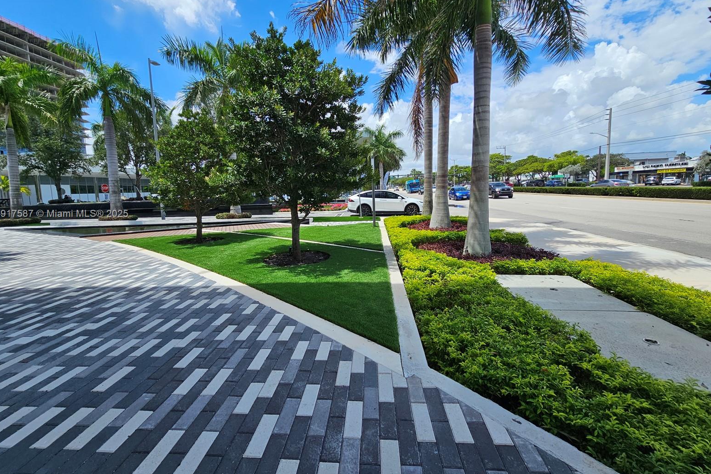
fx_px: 276
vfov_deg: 81.0
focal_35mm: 14
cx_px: 349
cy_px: 214
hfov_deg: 104.2
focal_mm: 2.2
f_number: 2.2
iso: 50
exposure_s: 1/2359
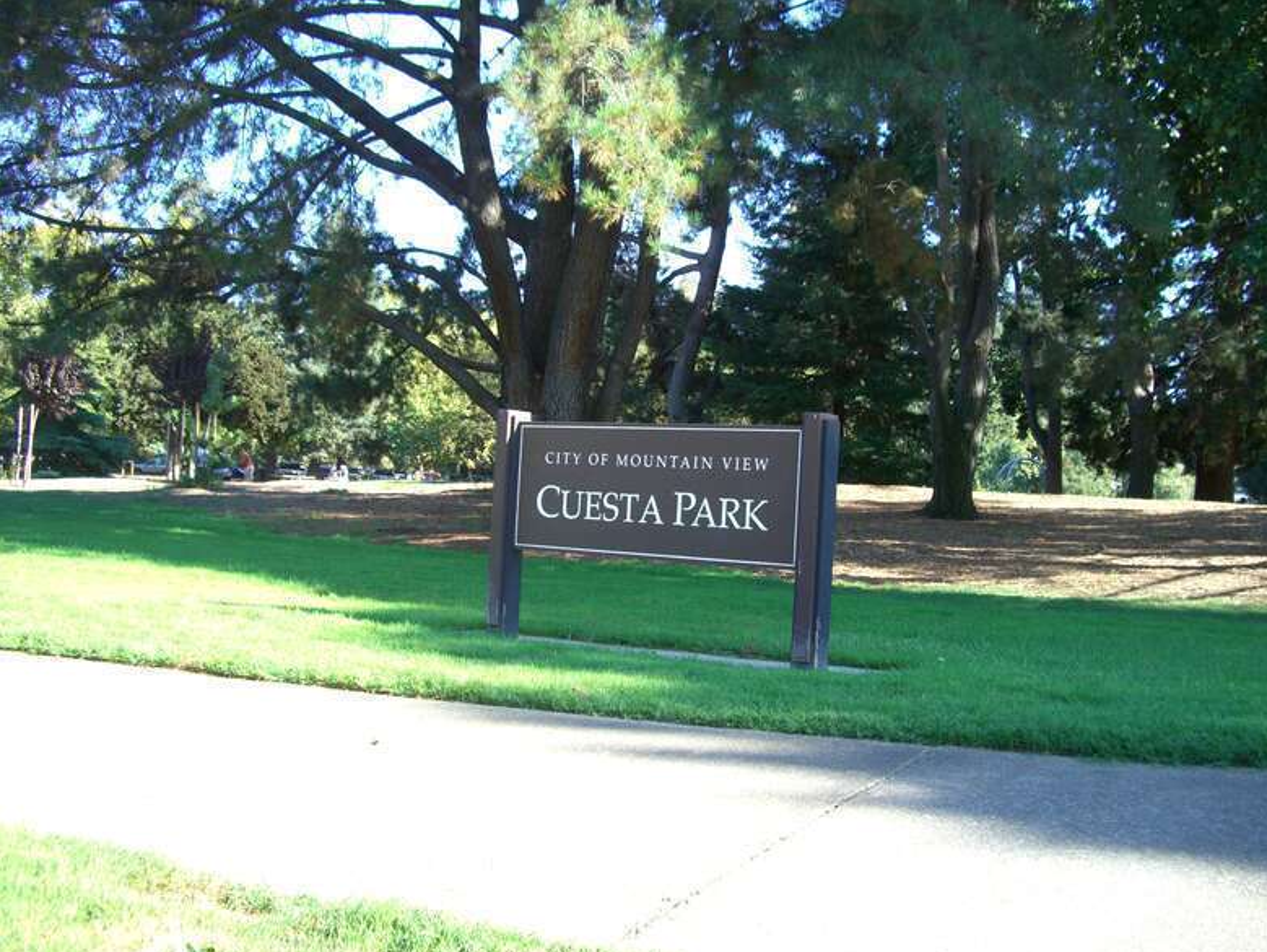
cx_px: 649
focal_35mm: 39
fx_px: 1428
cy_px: 487
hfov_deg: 47.8
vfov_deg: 36.8
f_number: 2.8
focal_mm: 7.9
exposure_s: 1/200
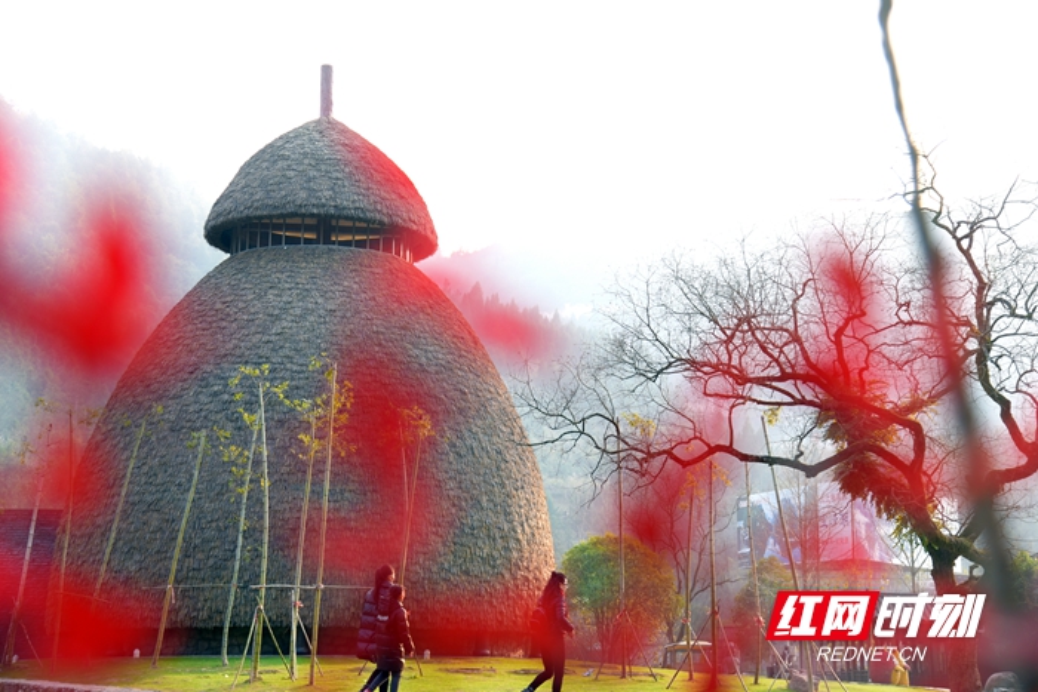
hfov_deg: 32.4
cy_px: 346
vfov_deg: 21.9
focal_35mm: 62
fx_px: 1788
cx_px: 519
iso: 250
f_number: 4
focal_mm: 62
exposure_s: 1/160
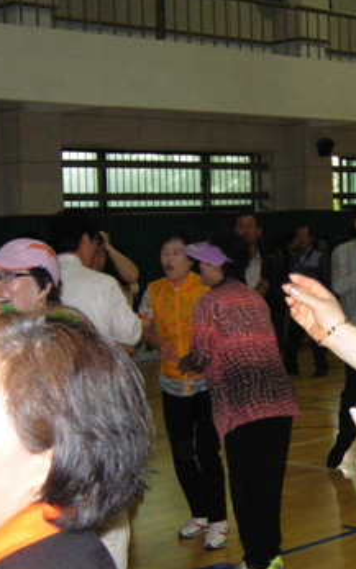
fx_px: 1195
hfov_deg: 16.5
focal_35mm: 77
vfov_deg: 26.8
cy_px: 321
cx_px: 367
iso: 200
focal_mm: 7.5
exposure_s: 1/181
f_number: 2.7
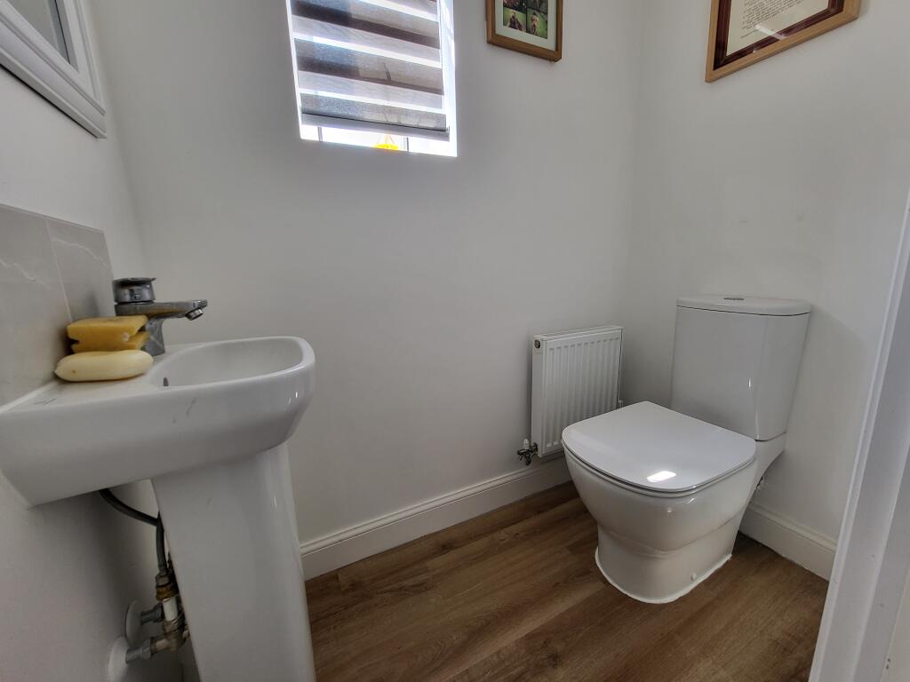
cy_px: 341
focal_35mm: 13
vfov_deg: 89.9
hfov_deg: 106.2
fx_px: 342
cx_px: 455
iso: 64
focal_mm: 1.74
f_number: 2.2
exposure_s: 1/50
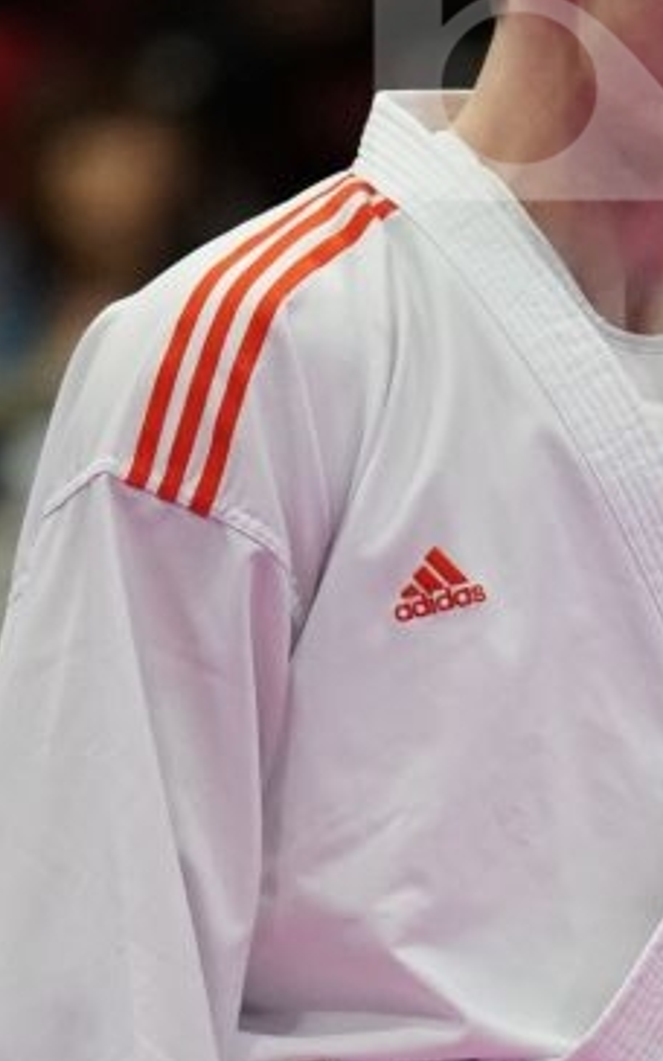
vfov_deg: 2.2
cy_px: 965
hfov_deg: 1.3
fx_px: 28170
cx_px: 646
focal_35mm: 974
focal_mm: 194
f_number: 2.8
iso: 4000
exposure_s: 1/1000
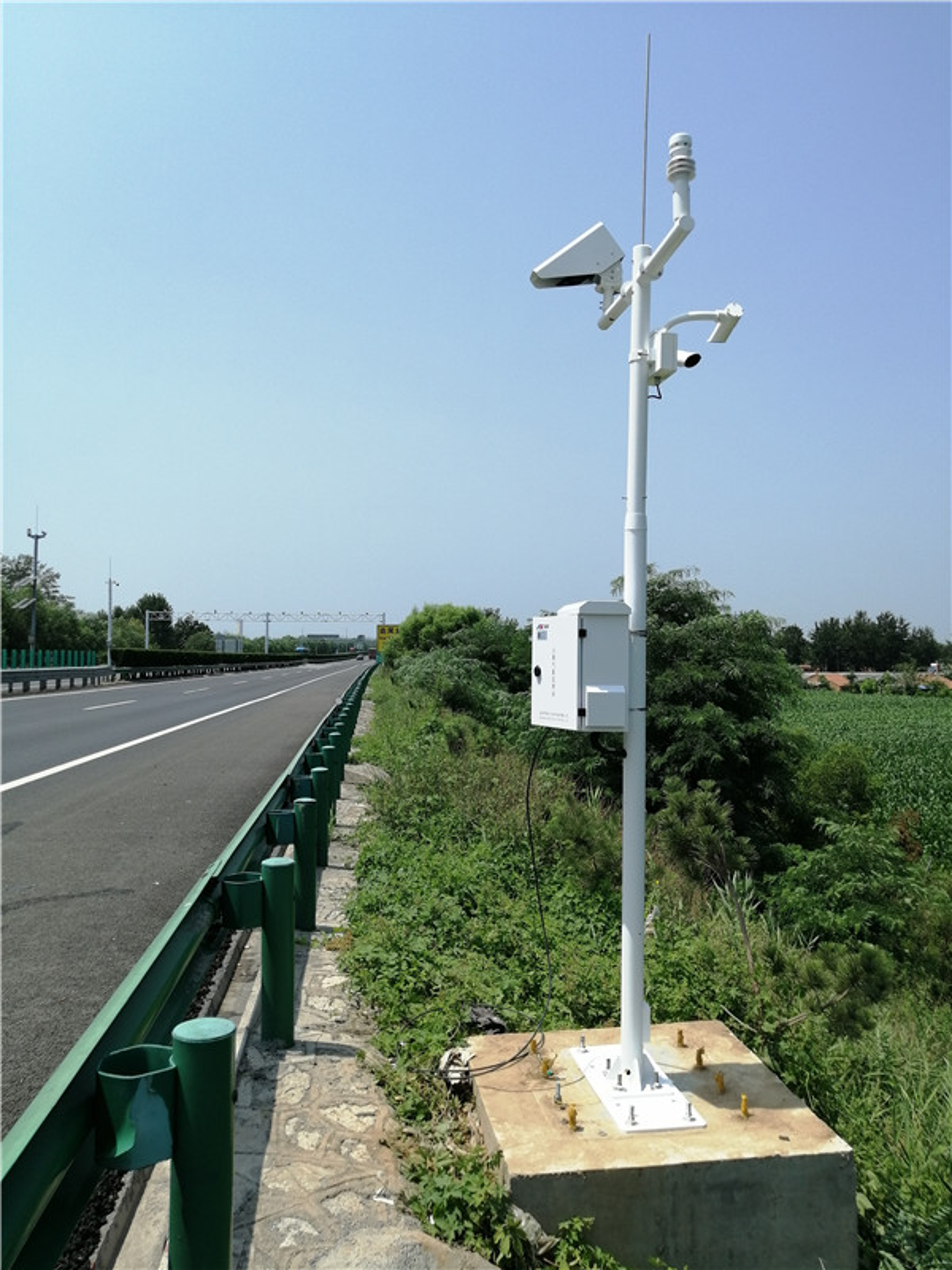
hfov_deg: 51.4
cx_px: 476
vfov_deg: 65.3
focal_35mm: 27
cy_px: 635
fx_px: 990
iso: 50
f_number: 1.8
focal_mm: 3.88
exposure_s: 1/1603
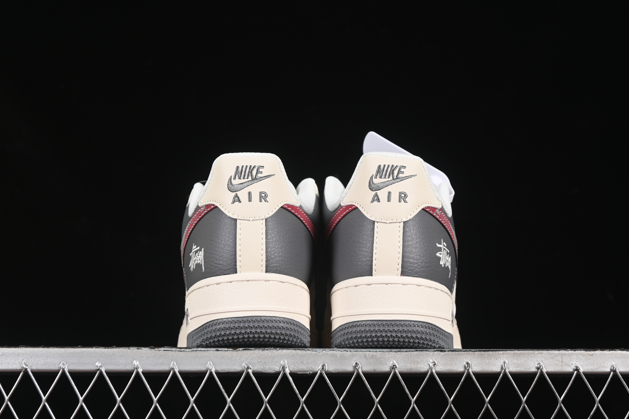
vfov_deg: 17.3
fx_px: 1380
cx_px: 319
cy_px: 211
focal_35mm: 79
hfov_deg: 25.7
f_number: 7.1
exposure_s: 1/80
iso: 160
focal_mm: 50
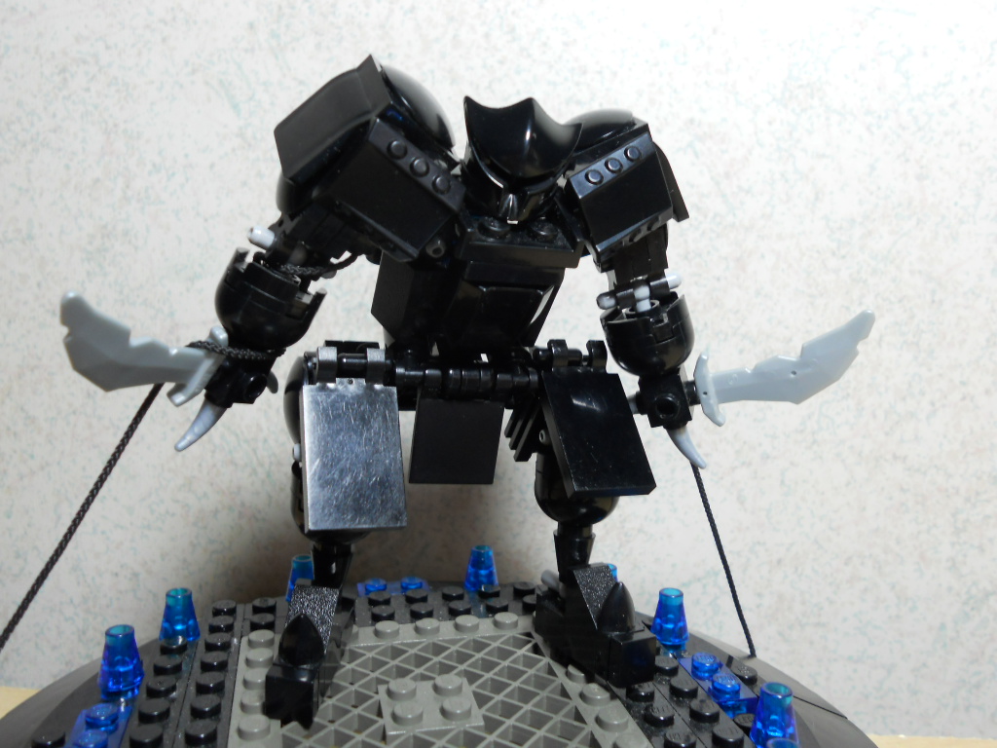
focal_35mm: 32
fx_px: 922
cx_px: 498
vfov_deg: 44.2
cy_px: 374
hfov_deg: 56.8
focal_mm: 5.8
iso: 160
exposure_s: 1/30
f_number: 3.5
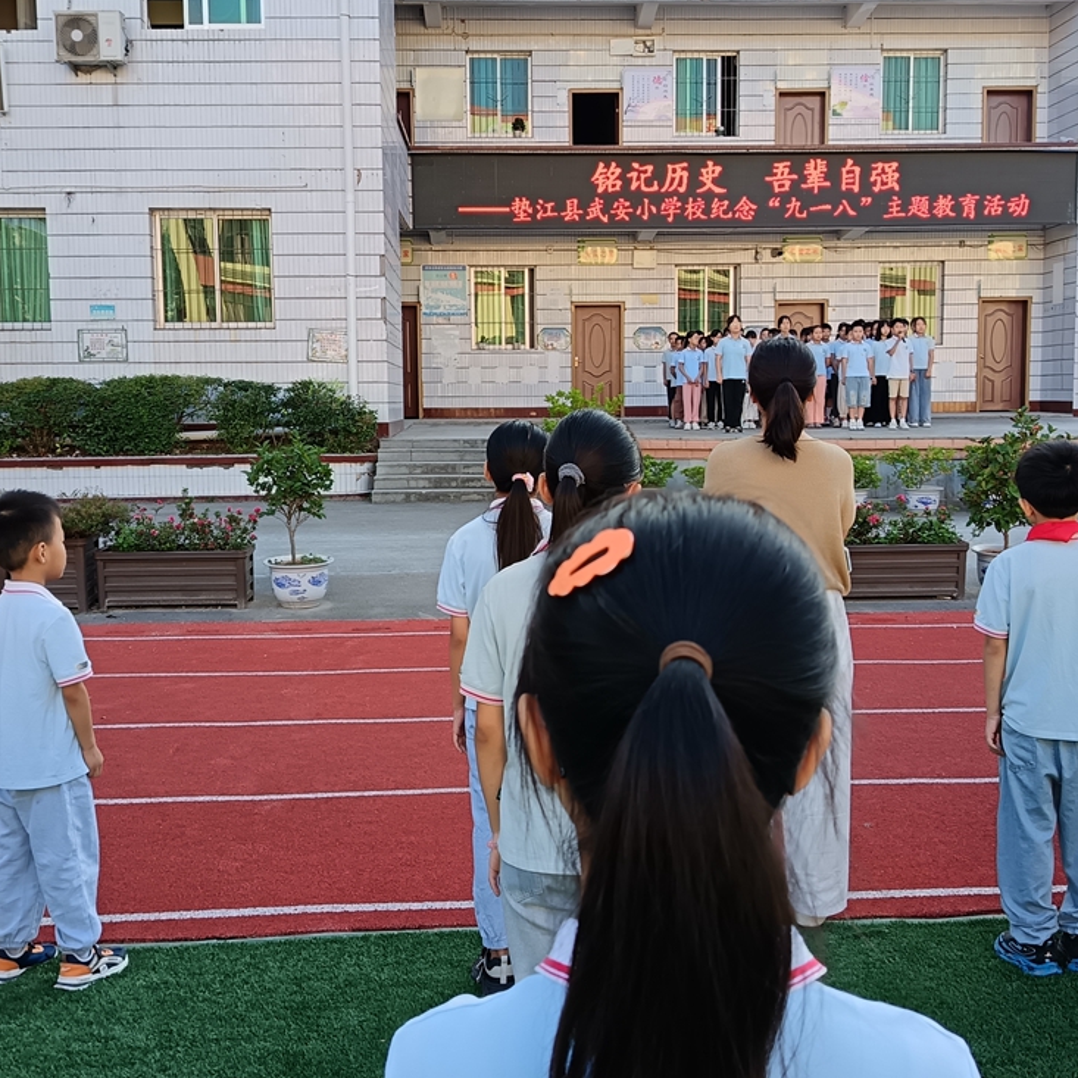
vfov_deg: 40.0
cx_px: 563
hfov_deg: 40.0
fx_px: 1480
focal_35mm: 42
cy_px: 544
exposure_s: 1/100
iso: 177
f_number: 1.75
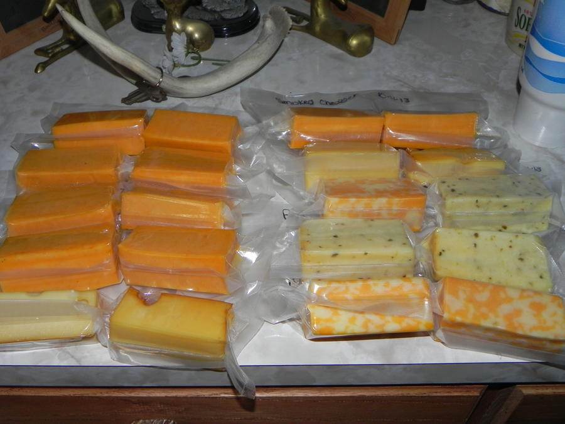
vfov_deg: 42.9
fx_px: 539
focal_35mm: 33
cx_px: 282
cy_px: 212
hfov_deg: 55.4
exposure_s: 1/30
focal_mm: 5.9
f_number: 2.8
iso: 200
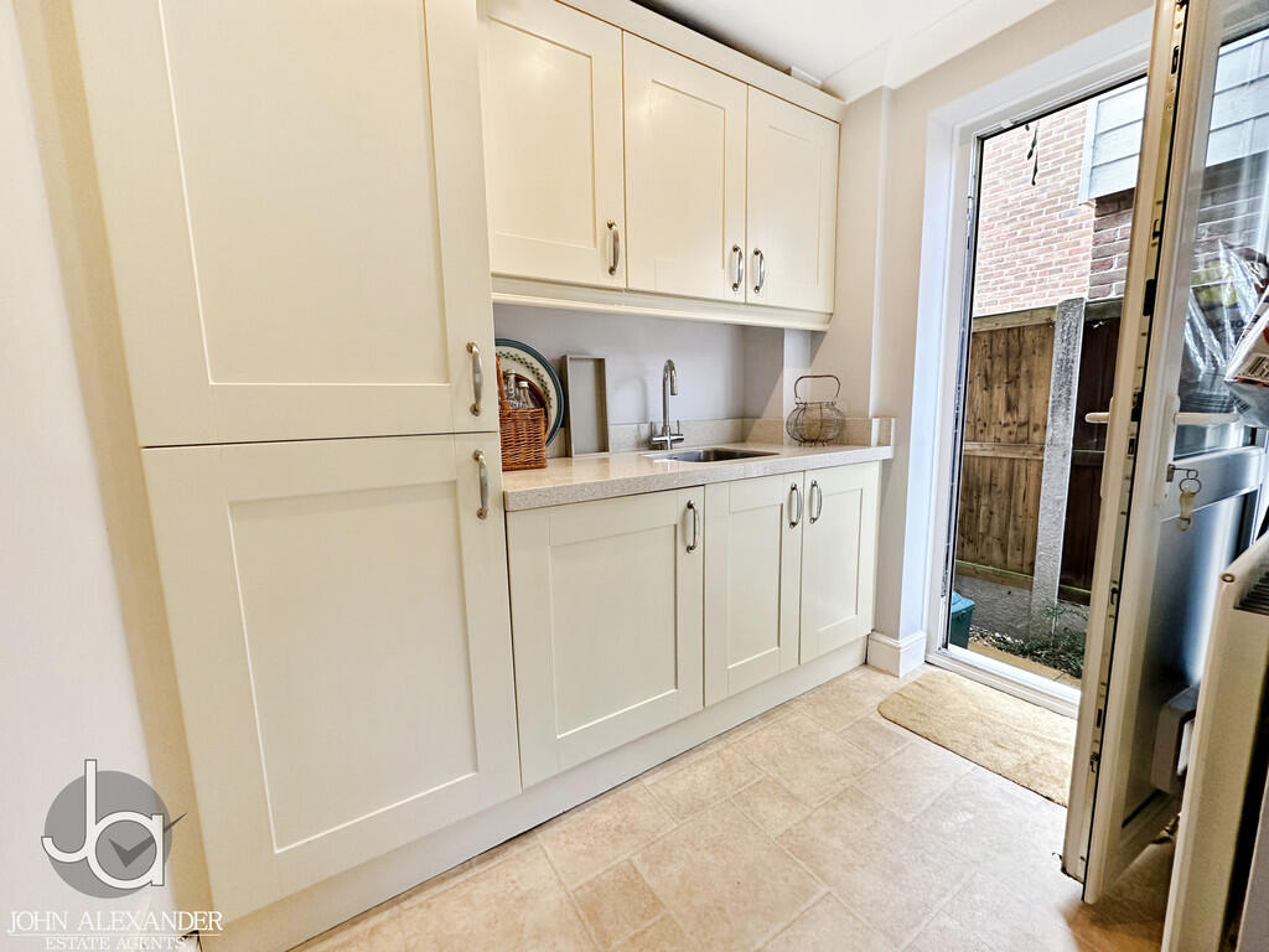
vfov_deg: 85.7
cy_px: 476
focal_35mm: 14
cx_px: 634
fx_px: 513
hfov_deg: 102.1
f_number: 2.2
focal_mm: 2.22
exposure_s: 1/100
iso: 160
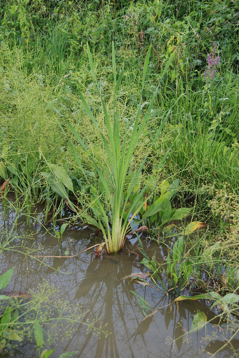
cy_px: 179
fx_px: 566
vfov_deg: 35.0
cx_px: 120
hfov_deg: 23.8
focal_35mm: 57
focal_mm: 38
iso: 200
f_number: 4.5
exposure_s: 1/60
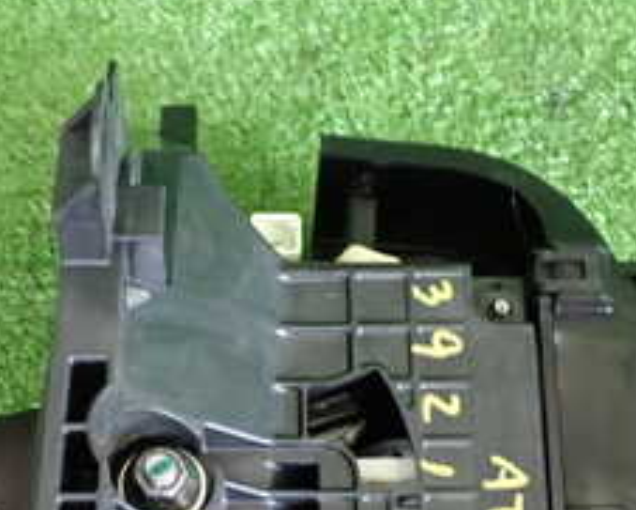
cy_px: 549
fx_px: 1563
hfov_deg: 22.9
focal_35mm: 83
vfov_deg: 17.9
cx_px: 242
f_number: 2.4
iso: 400
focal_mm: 5.79
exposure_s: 1/30
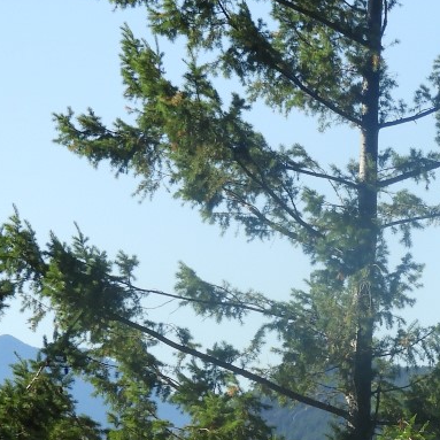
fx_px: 5019
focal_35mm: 349
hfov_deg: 5.0
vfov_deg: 5.0
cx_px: 730
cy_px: 496
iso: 100
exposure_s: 1/400
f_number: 4.8
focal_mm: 18.8
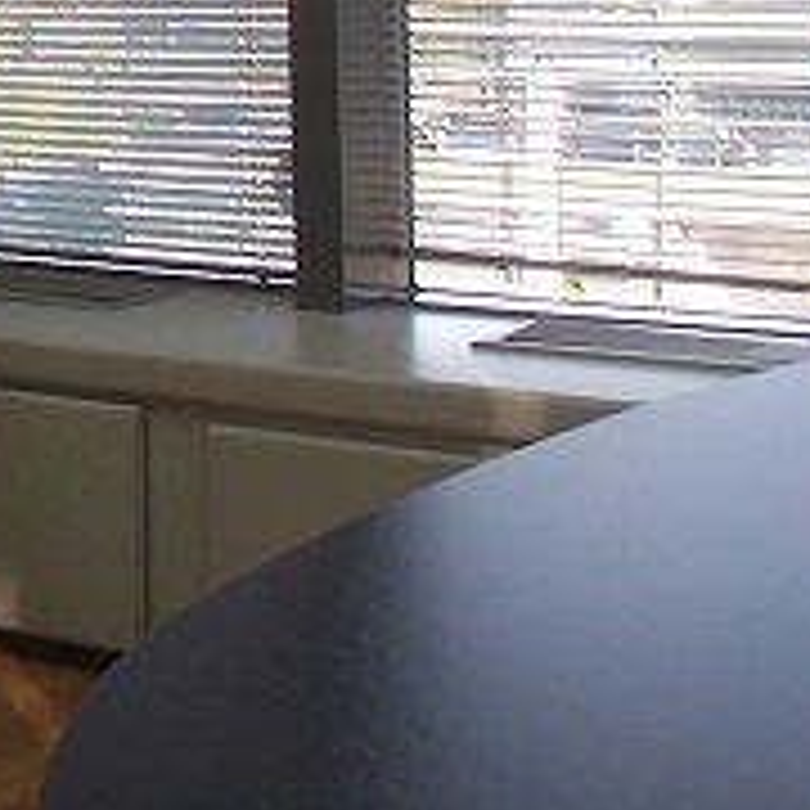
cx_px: -538
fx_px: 3547
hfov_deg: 12.2
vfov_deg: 12.6
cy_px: -241
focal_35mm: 134
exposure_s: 1/40
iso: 80
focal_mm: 6.3
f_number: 2.8
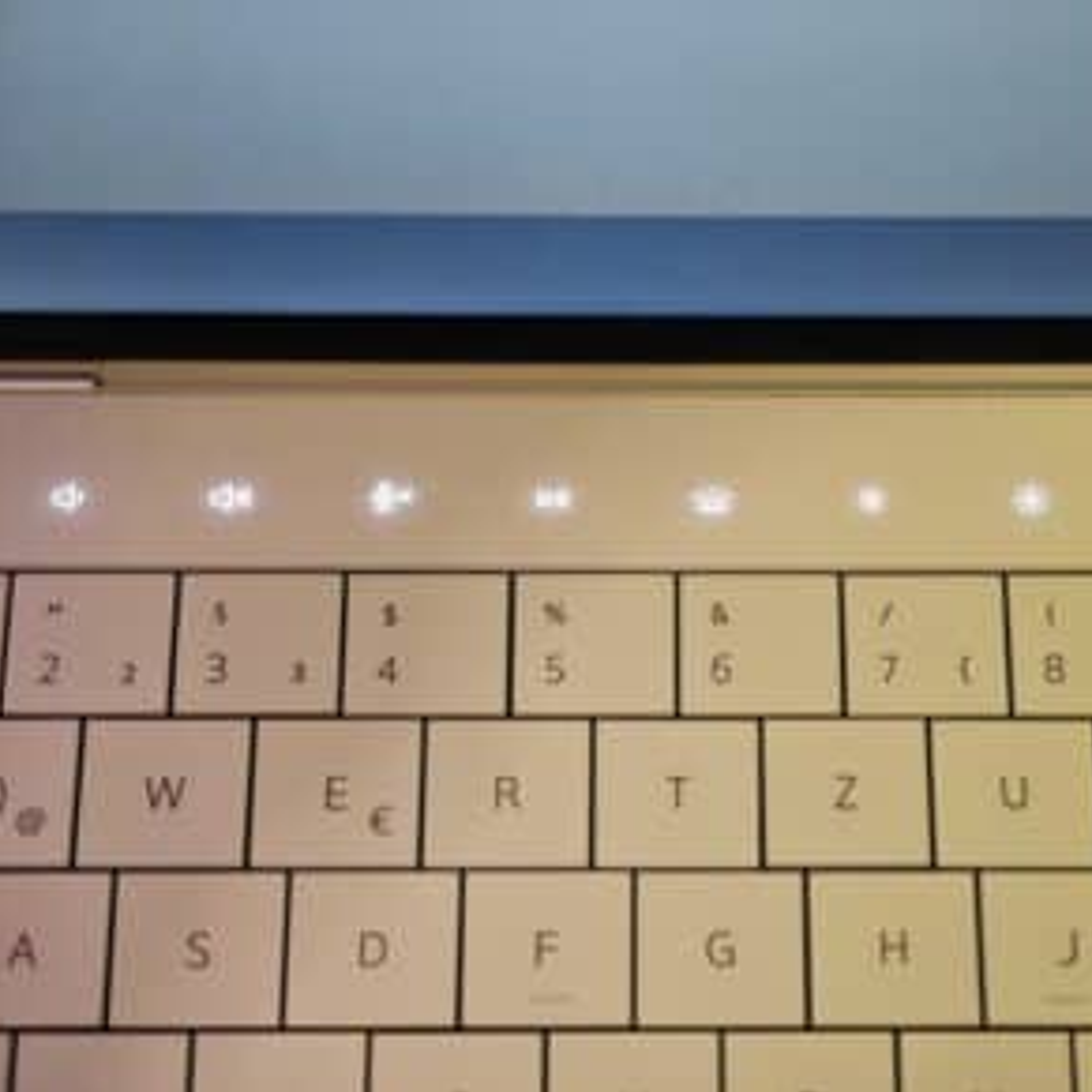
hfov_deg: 19.5
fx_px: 3176
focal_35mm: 89
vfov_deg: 19.5
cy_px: 546
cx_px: 720
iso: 800
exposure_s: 1/100
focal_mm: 12.28
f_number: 1.8
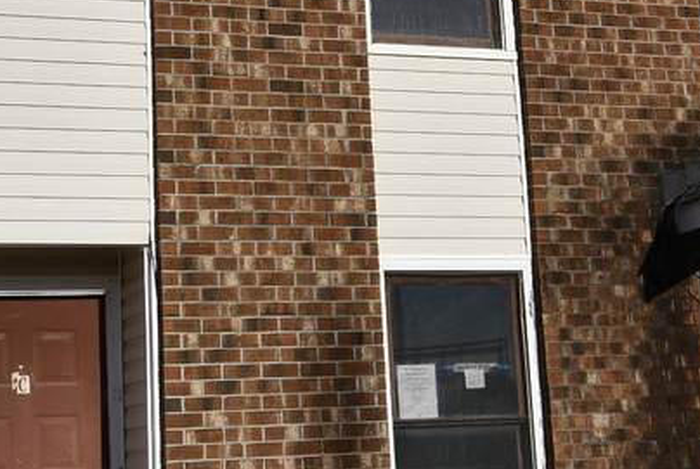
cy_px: 162
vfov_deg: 18.0
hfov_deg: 26.5
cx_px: 269
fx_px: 1480
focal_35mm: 76
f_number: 13
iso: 100
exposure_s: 1/250
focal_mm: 12
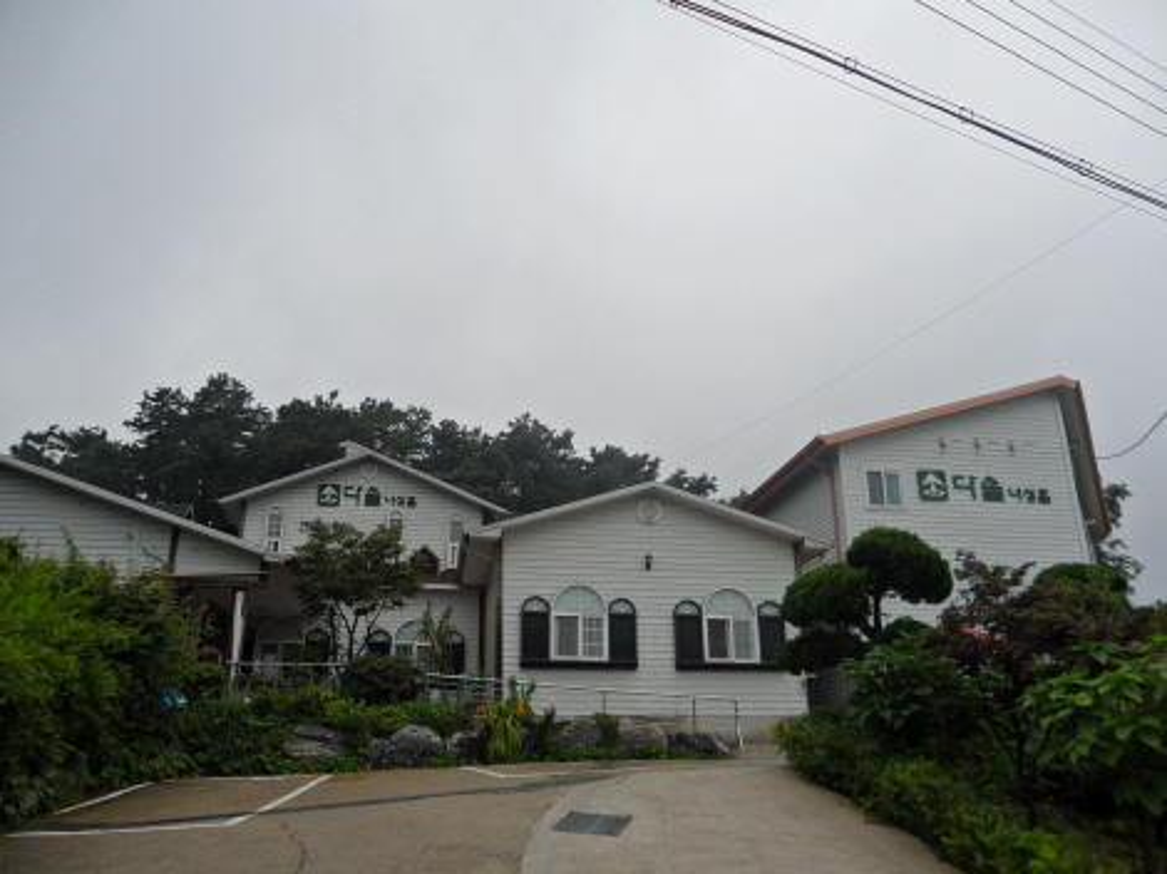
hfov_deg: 65.3
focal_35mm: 27
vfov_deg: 51.3
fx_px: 910
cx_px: 584
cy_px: 437
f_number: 3.5
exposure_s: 1/500
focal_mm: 4.9
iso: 80
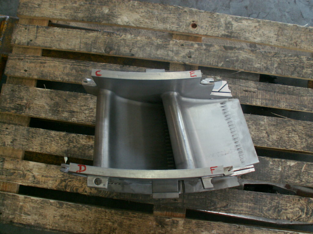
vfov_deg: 40.7
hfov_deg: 52.6
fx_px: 316
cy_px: 117
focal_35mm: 35
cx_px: 156
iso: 125
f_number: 2.8
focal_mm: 5.86
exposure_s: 1/40
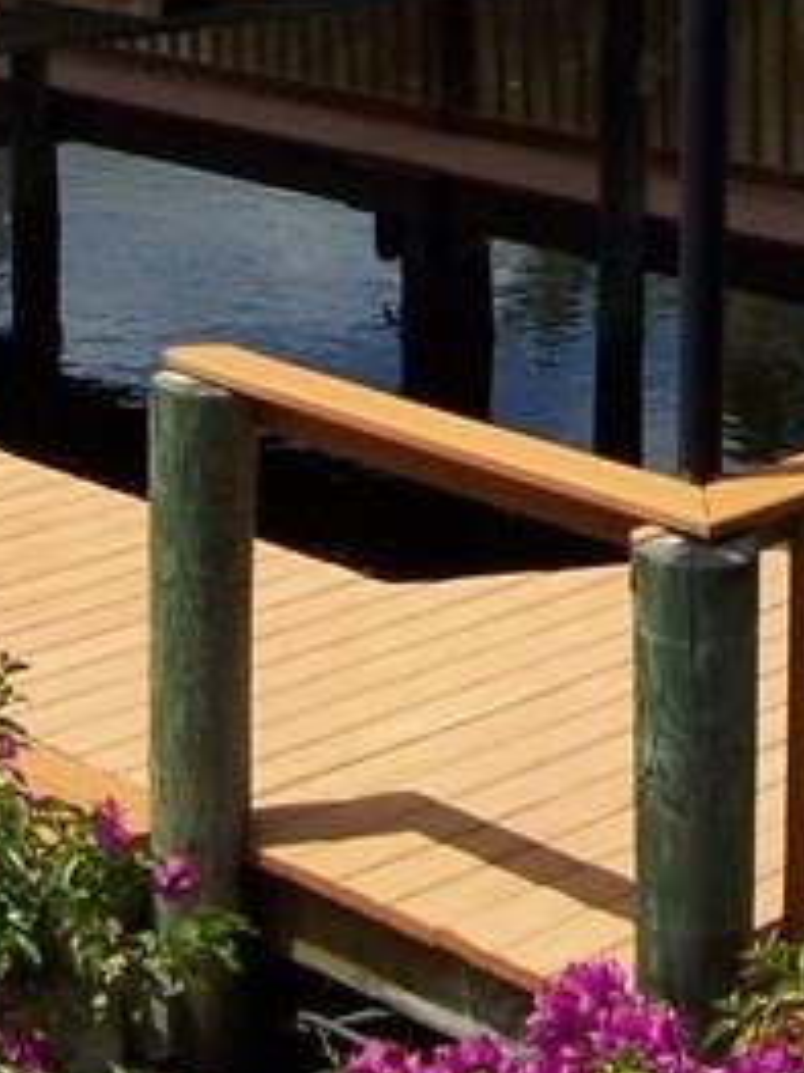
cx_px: 526
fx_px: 4711
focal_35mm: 152
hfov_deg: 9.7
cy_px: -441
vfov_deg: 12.5
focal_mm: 8
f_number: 5.6
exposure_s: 1/500
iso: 100
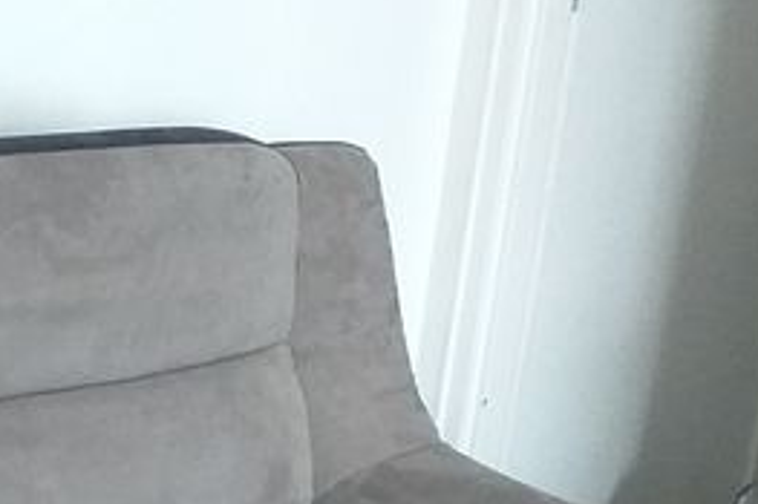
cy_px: 827
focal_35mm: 103
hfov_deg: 18.4
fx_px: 2167
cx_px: -251
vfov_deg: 12.4
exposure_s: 1/25
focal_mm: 3.6
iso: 250
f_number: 1.9
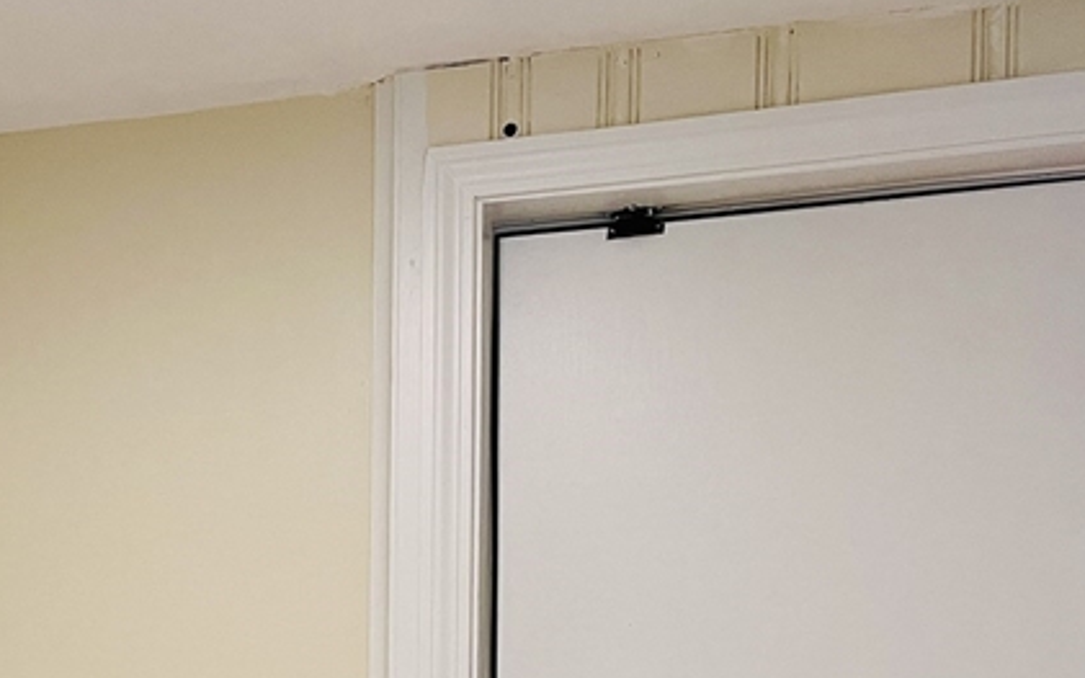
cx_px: 49
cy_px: 812
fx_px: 1981
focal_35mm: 67
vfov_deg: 18.4
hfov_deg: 29.0
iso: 125
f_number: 1.6
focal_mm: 5.1
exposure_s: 1/60
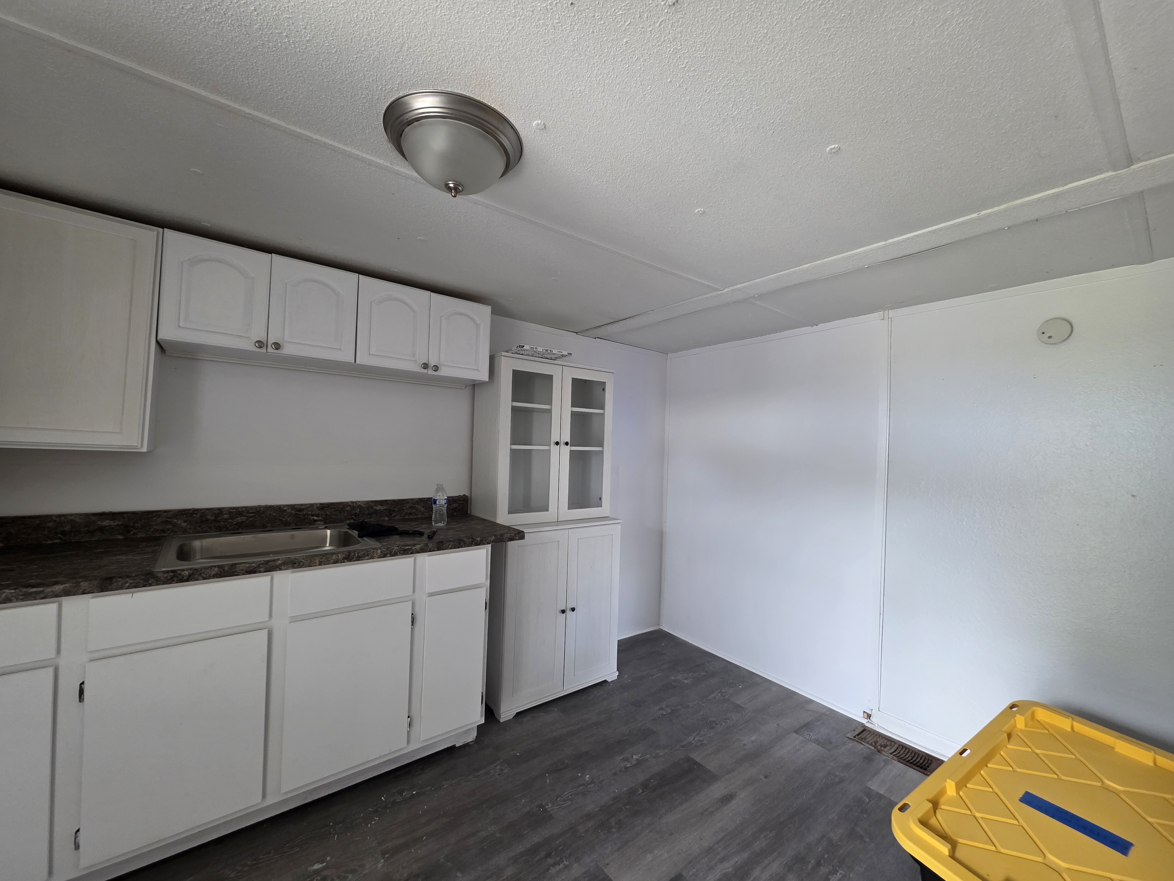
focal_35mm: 13
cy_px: 440
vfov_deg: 89.9
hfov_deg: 106.2
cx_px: 587
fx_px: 441
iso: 160
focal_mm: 2.2
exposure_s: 1/60
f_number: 1.9
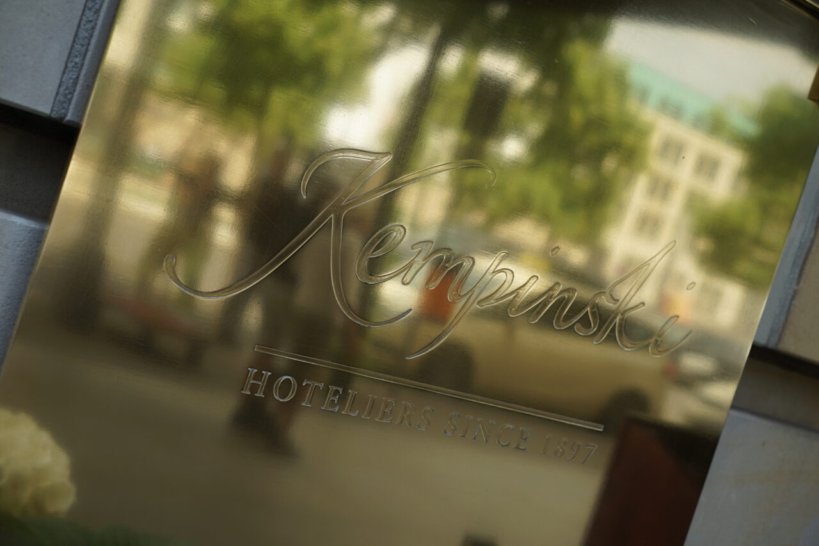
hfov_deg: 33.9
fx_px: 1342
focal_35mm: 59
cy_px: 273
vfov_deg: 23.0
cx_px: 410
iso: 100
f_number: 6.3
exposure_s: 1/250
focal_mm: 59
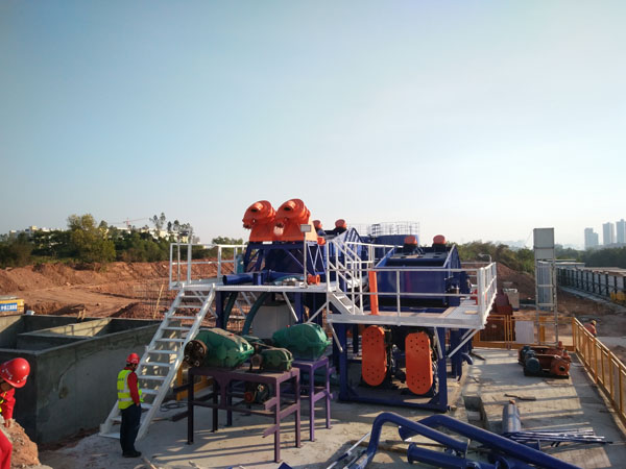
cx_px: 313
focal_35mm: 21
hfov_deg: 79.0
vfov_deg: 63.4
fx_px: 380
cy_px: 234
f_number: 2.2
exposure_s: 1/817
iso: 50
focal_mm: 3.66
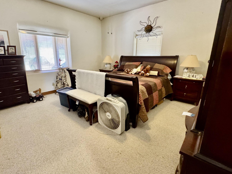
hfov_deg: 87.4
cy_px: 85
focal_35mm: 18
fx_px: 121
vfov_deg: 71.6
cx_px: 102
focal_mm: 2.22
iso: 800
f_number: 2.2
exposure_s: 1/60
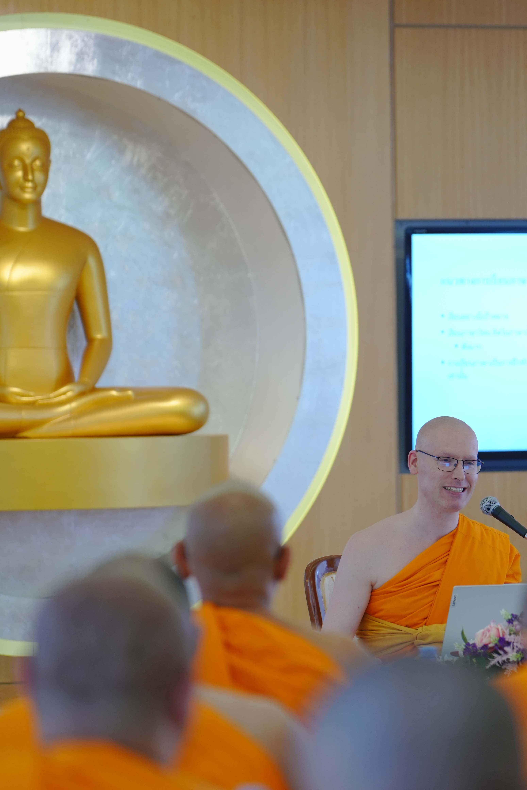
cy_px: 396
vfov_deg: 9.1
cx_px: 435
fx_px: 4962
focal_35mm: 226
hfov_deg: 6.1
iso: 1250
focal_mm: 150
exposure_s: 1/100
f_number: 3.2
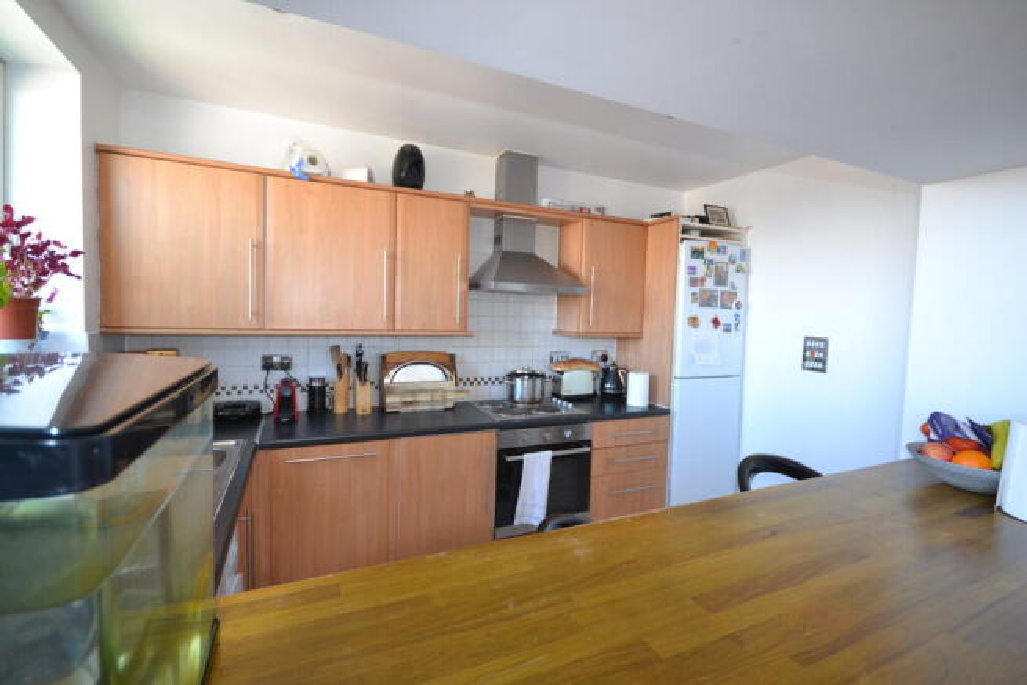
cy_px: 342
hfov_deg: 100.4
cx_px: 514
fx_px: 428
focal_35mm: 15
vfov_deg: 77.4
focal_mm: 10
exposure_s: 1/60
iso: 900
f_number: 4
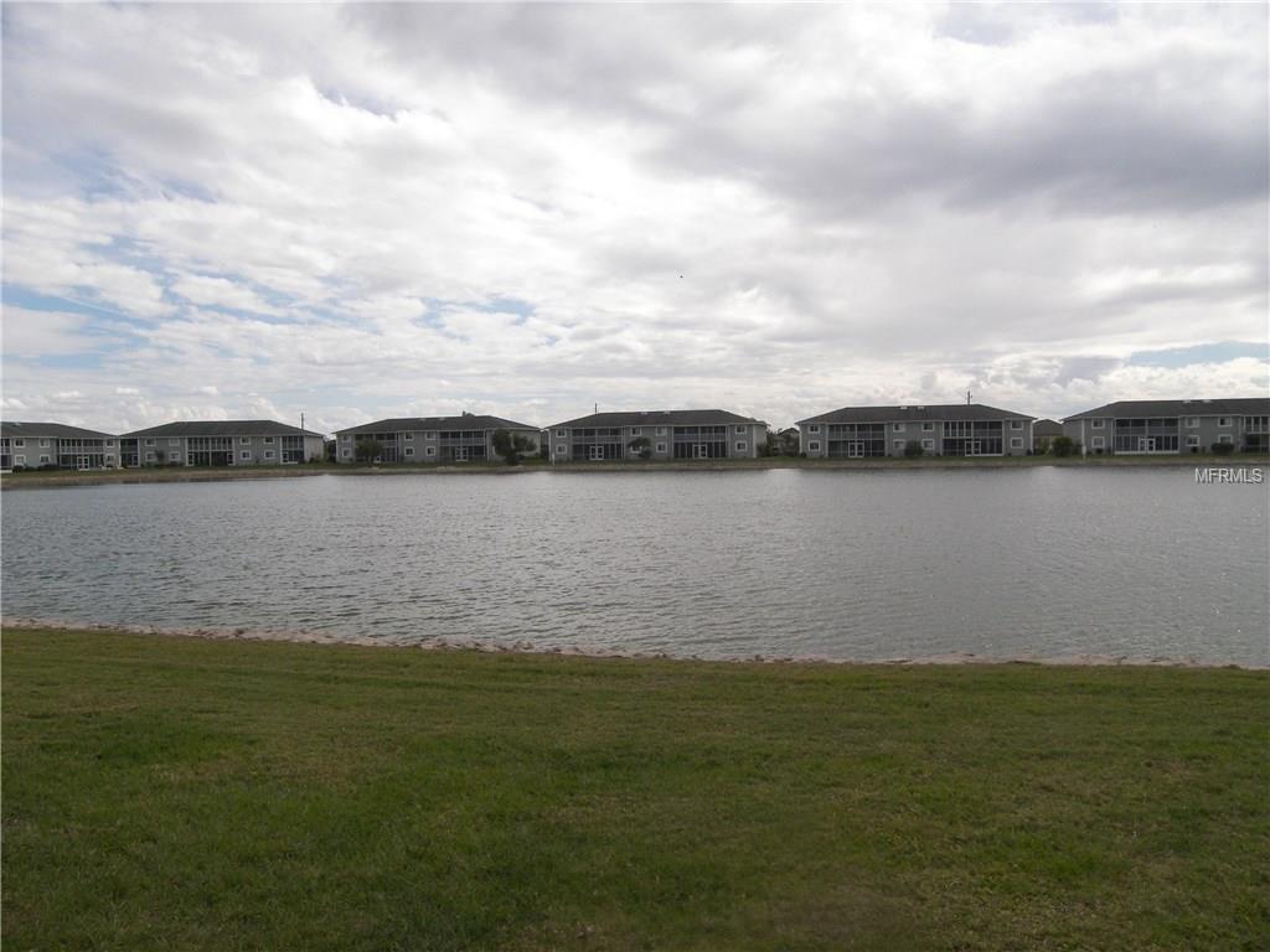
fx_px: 881
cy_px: 476
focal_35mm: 24
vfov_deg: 56.8
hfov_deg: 71.6
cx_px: 635
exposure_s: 1/1600
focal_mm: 5
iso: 100
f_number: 4.5
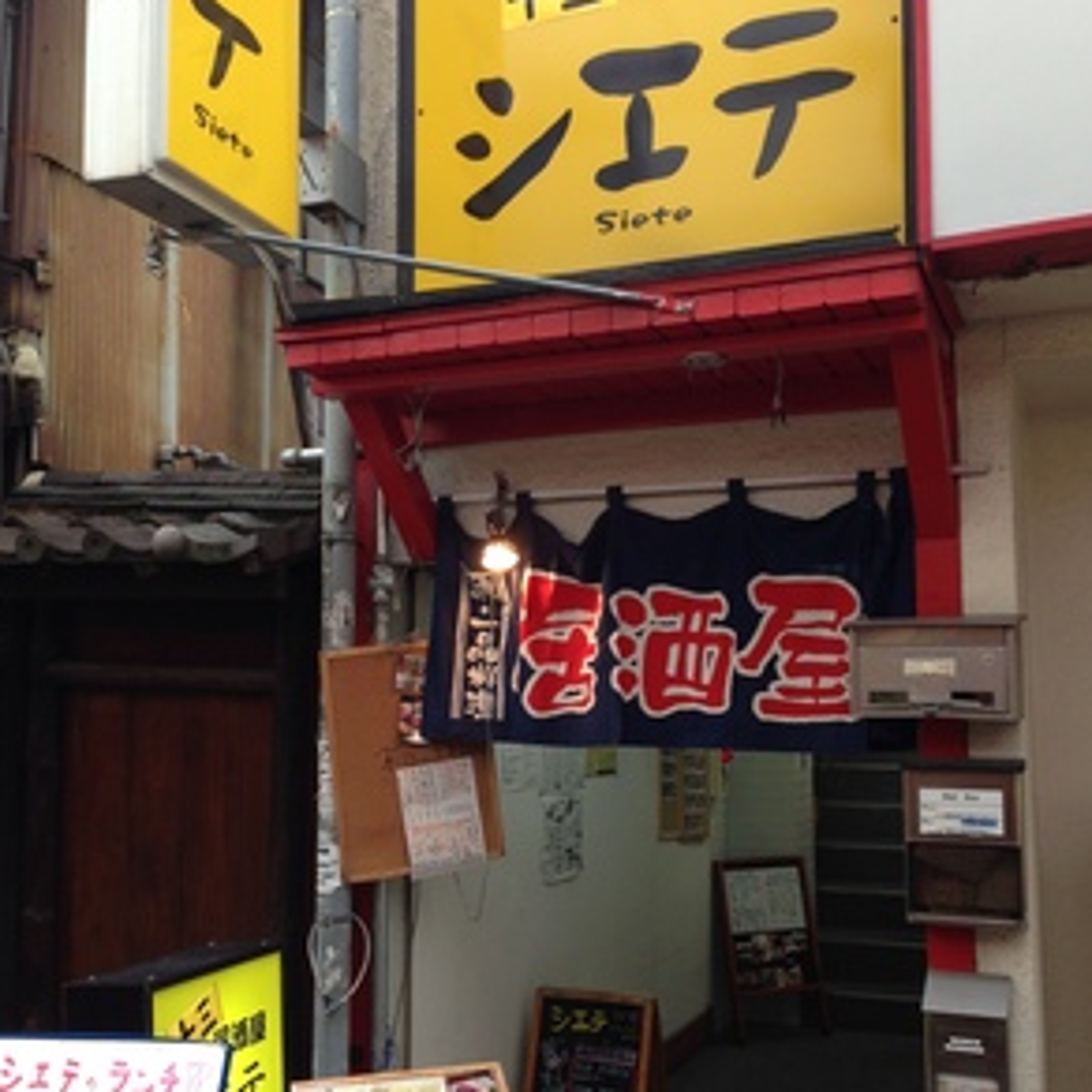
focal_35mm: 40
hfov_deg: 41.9
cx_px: 542
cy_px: 613
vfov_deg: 41.8
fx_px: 1428
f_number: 2.4
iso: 50
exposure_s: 1/40
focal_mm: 4.12
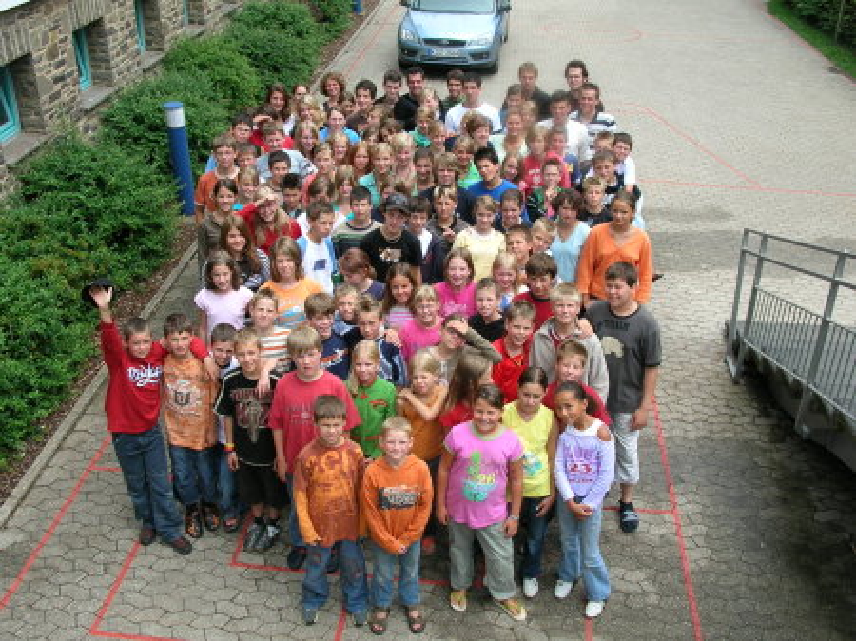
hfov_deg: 50.2
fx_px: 914
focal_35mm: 37
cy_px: 320
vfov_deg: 38.6
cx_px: 428
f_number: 3.8
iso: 50
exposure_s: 1/192
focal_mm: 6.2
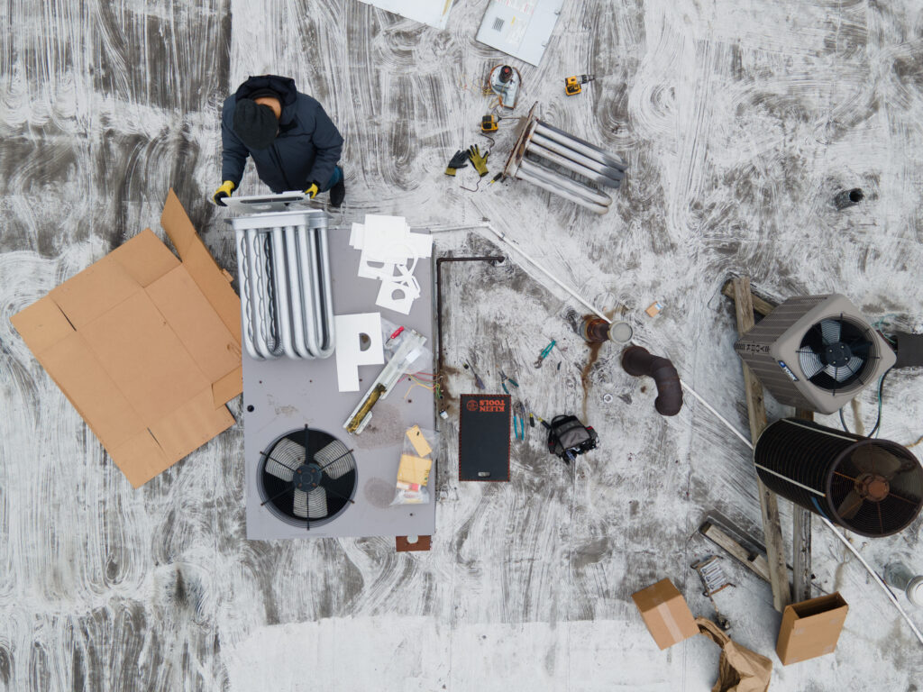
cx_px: 462
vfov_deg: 56.8
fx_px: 640
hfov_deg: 71.6
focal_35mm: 24
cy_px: 346
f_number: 2.8
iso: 100
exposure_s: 1/100
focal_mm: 4.5
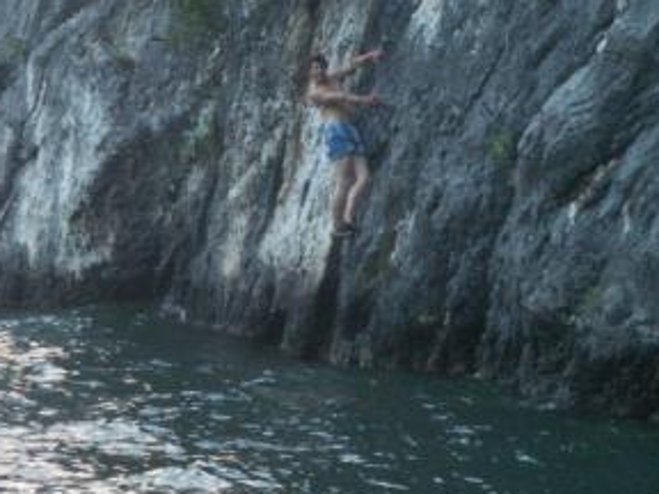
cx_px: 391
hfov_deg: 8.0
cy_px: 69
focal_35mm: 247
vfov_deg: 6.0
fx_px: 4702
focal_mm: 23.1
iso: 160
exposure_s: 1/40
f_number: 3.8
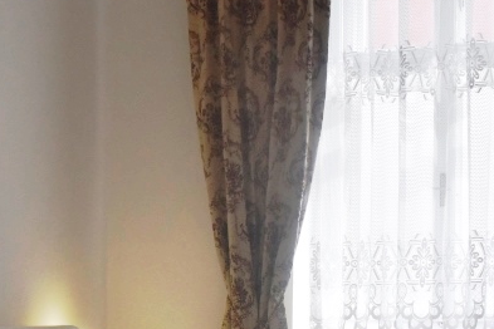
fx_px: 1180
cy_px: 350
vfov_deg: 15.5
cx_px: 146
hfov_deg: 23.5
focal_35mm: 86
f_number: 4
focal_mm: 22
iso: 800
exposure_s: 1/1000
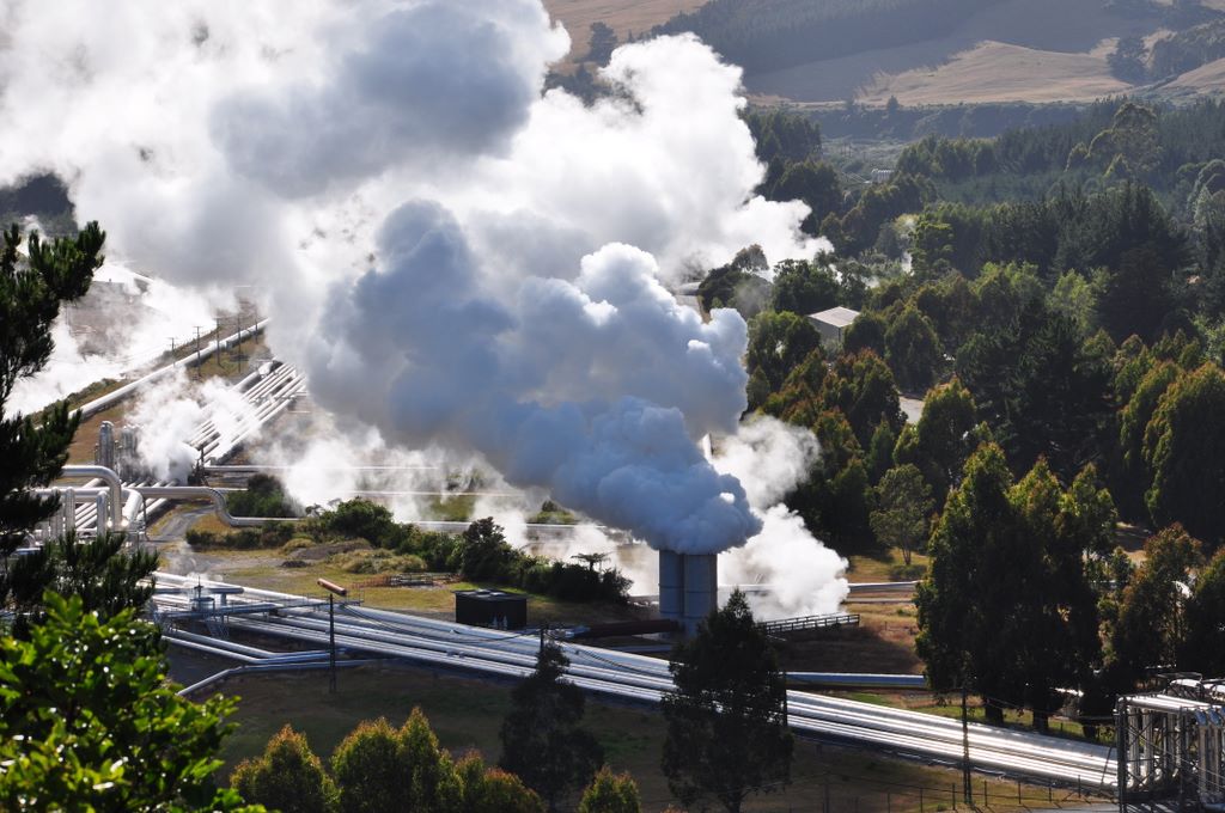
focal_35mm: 138
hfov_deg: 14.9
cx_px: 612
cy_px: 406
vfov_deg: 9.9
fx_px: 4690
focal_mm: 92
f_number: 11
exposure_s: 1/400
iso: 200
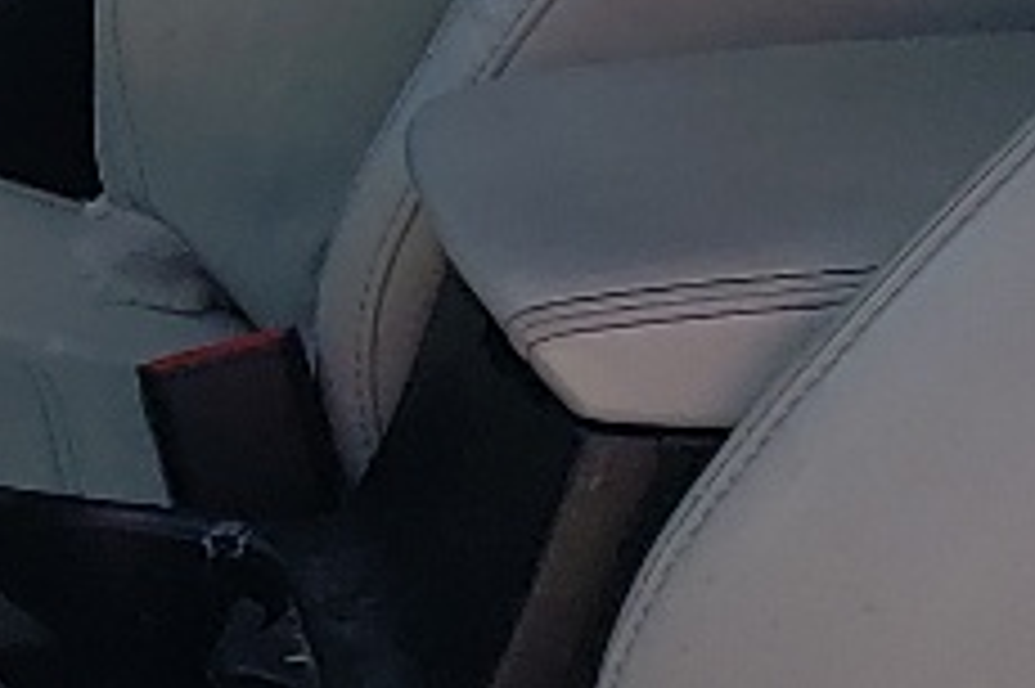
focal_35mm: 188
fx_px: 5401
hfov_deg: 10.7
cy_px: 562
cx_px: -369
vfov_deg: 7.3
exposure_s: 1/1667
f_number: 1.5
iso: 50
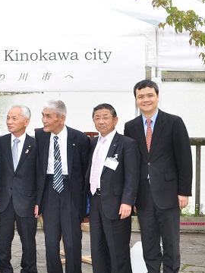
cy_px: 108
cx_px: -48
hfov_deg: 12.9
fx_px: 885
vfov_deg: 17.5
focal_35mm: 112
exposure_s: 1/200
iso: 400
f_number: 8
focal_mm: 35
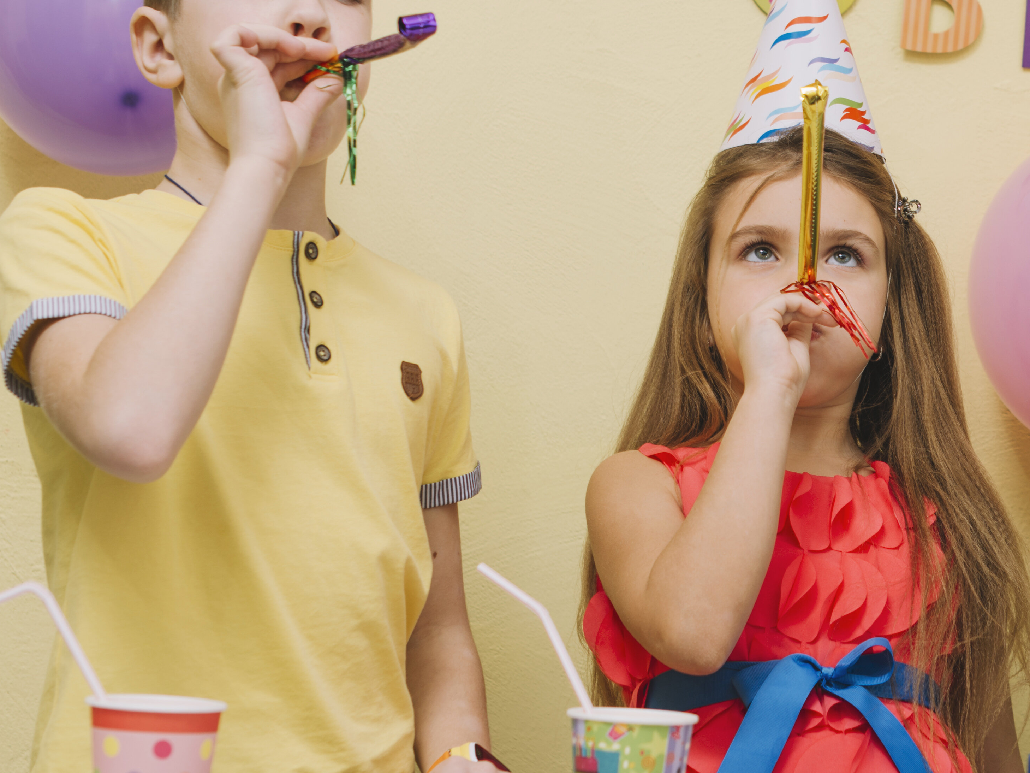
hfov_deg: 16.4
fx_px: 3511
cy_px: 73
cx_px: 1028
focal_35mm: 118
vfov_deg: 12.5
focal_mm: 50
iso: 100
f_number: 4
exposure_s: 1/160
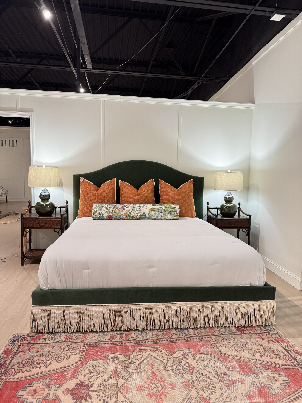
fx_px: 279
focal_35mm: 24
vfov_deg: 71.6
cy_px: 202
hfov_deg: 56.8
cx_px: 151
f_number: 1.78
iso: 200
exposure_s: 1/60
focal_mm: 6.76
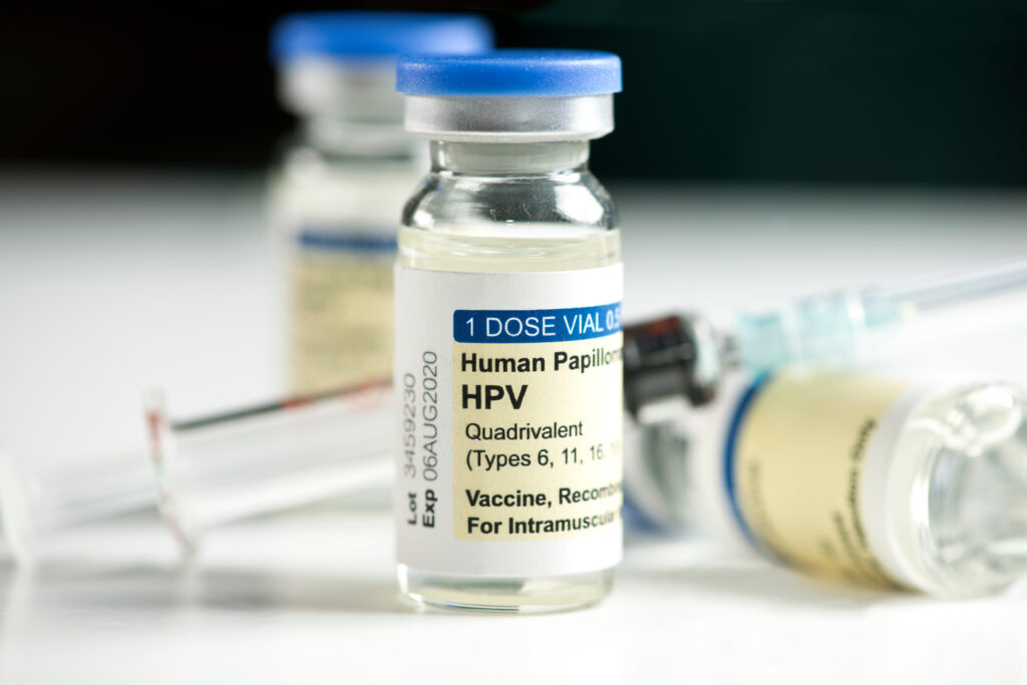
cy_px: 342
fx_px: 2996
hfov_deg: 19.5
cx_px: 514
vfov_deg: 13.0
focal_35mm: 105
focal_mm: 105
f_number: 5.6
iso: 100
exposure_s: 1/60
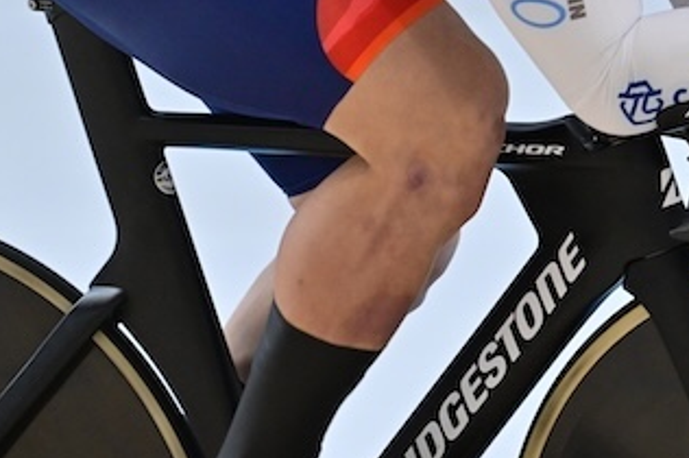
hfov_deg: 4.5
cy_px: 5
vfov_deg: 3.0
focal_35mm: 456
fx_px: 8718
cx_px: 757
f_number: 6.3
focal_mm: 180
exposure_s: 1/500
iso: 3600
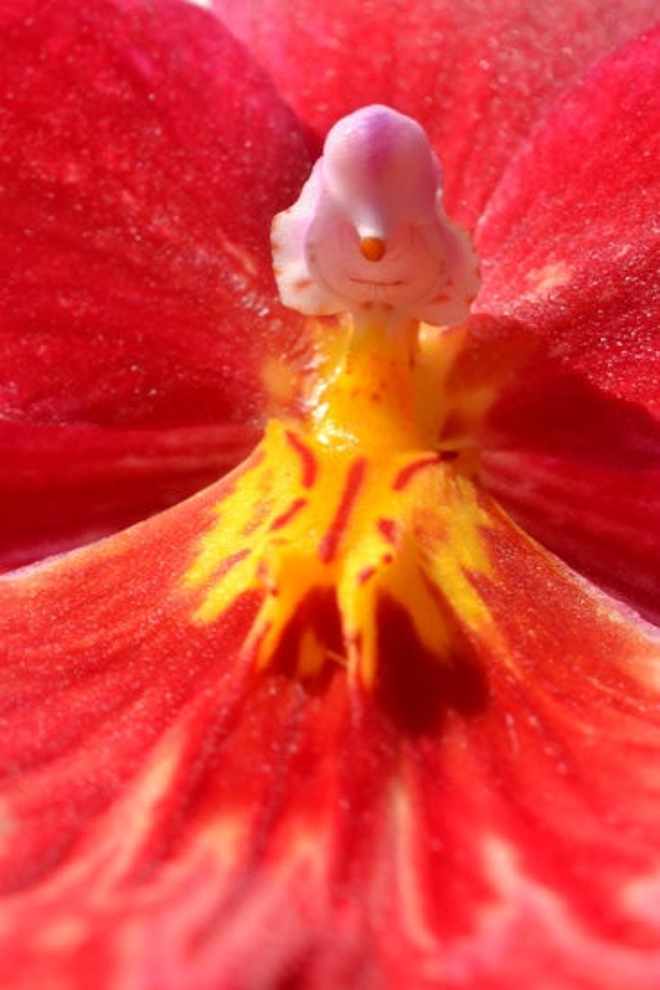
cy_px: 495
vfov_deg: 33.4
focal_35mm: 60
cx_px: 330
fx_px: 1649
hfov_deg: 22.6
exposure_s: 1/20
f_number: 22
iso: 100
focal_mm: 40
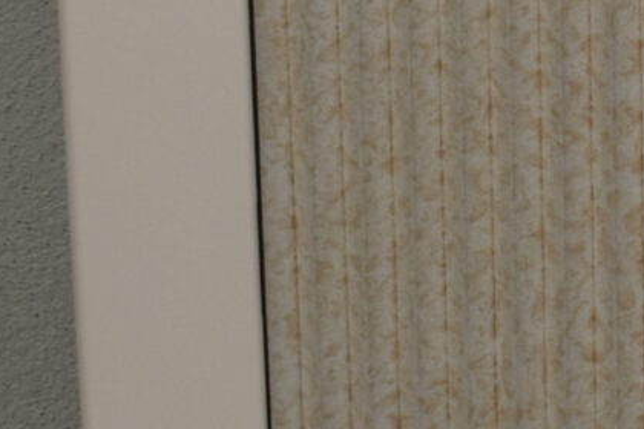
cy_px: -126
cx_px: 1240
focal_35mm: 210
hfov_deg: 9.3
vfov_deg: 6.5
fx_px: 3757
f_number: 5.6
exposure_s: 1/125
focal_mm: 23
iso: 220
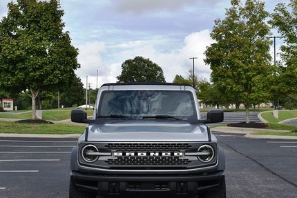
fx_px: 553
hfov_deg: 30.1
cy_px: 91
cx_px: 157
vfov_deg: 20.3
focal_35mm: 67
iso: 110
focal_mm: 30
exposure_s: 1/250
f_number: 8
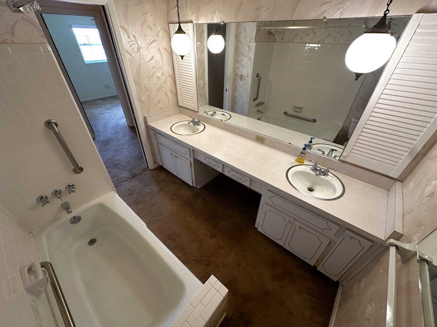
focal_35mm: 14
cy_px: 164
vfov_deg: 85.7
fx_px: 177
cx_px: 218
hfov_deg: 102.1
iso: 200
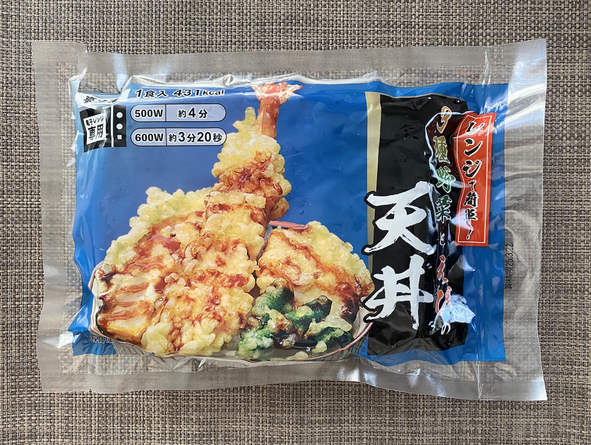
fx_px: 445
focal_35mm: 26
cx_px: 296
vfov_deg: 53.2
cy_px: 222
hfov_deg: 67.2
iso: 125
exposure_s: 1/85
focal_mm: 4.25
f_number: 1.8
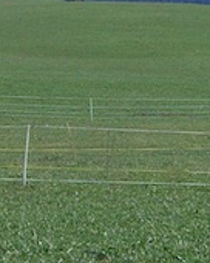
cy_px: 153
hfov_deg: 8.4
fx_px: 1437
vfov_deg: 10.4
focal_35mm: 185
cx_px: 102
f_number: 4.3
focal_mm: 6.2
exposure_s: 1/500
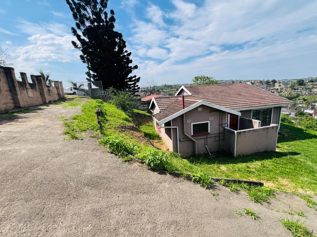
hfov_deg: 102.0
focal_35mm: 14
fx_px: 128
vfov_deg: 85.7
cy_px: 120
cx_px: 166
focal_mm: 1.57
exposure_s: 1/1064
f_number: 1.8
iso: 32
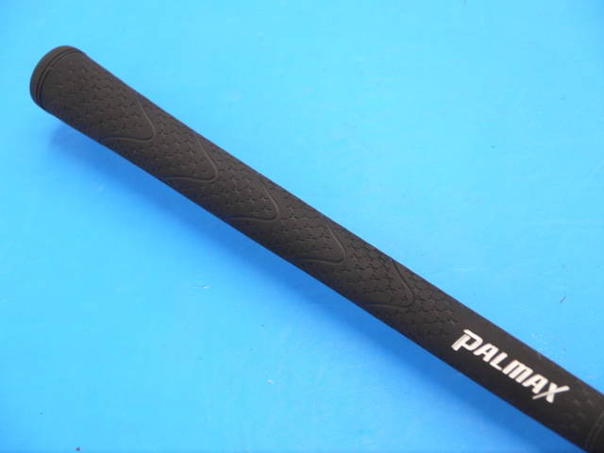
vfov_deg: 17.6
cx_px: 302
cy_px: 226
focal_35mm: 84
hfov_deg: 23.3
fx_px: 1466
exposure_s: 1/80
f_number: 5.6
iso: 800
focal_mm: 42
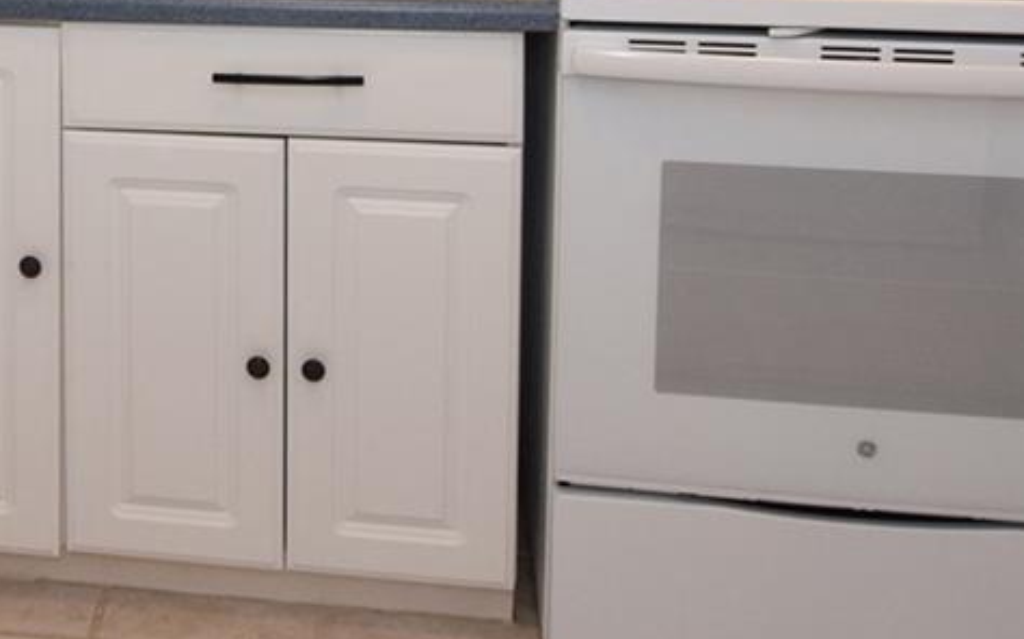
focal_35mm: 57
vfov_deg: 20.8
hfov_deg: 33.4
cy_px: -194
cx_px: 52
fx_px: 1582
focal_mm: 11
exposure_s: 1/100
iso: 800
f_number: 5
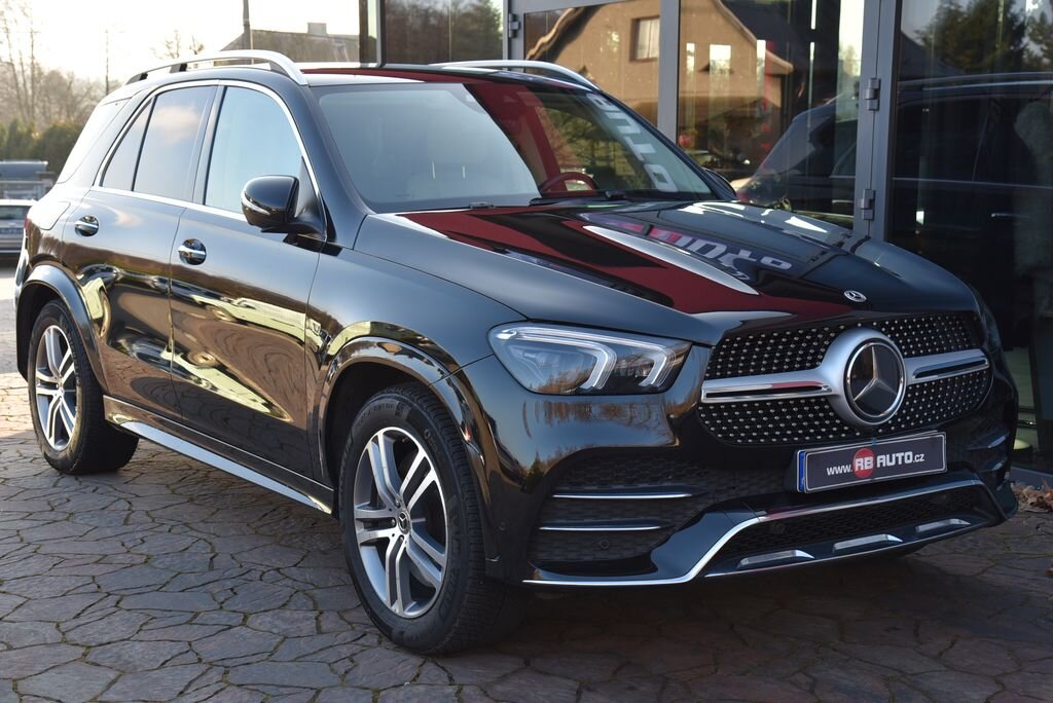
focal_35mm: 52
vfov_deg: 26.0
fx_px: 1522
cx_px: 526
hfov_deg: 38.2
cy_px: 352
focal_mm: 52
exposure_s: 1/160
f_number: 6.3
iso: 500
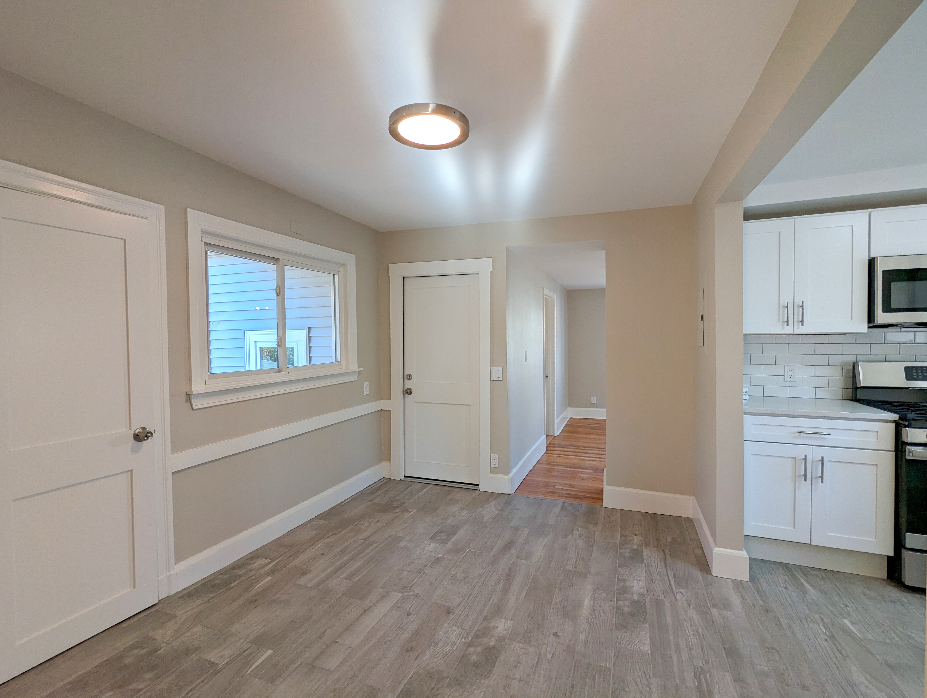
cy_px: 349
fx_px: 429
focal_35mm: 16
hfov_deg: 94.4
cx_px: 464
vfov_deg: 78.2
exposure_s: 1/86.4
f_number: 2.2
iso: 51
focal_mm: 2.35
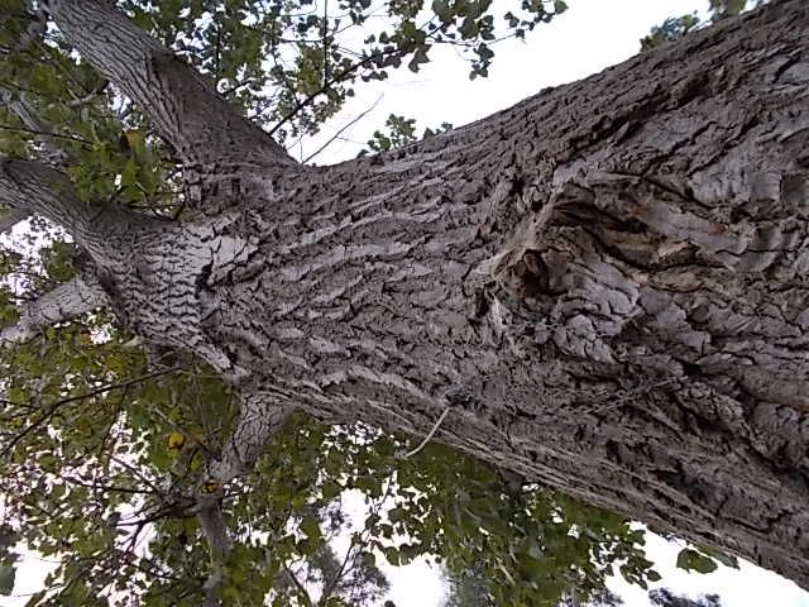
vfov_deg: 53.1
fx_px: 608
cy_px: 304
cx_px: 404
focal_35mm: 26
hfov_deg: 67.3
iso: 80
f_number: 3.2
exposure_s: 1/125
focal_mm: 4.6
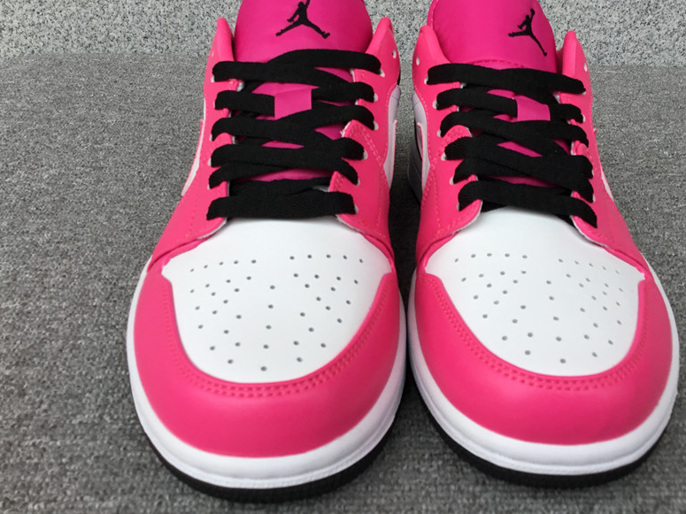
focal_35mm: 36
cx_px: 394
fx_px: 713
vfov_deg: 39.6
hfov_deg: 51.2
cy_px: 230
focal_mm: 3.3
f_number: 2.4
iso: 25
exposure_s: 1/458
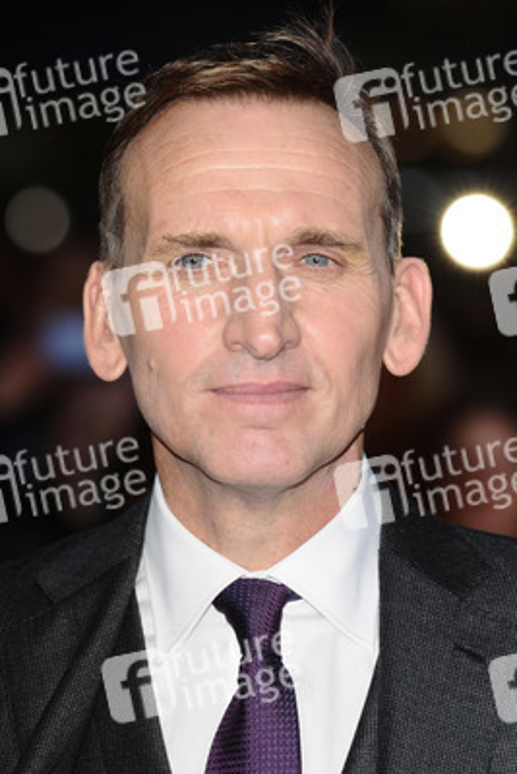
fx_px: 4358
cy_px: 387
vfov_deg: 10.2
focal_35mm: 202
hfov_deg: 6.8
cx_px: 258
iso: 320
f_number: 4.5
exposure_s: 1/200
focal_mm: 135
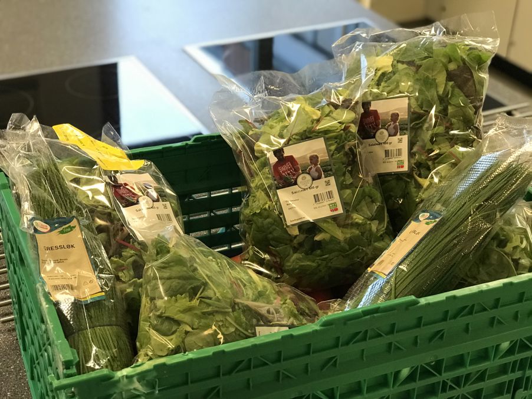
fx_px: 876
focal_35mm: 57
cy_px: 200
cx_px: 266
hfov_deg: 33.8
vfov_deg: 25.6
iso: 200
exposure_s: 1/50
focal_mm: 6.6
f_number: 2.8
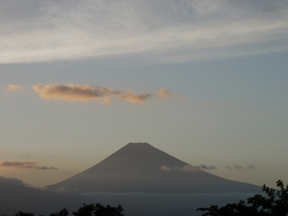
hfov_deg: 19.3
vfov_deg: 14.5
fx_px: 849
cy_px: 108
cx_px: 144
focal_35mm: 102
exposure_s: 1/8
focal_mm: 51
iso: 100
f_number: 22
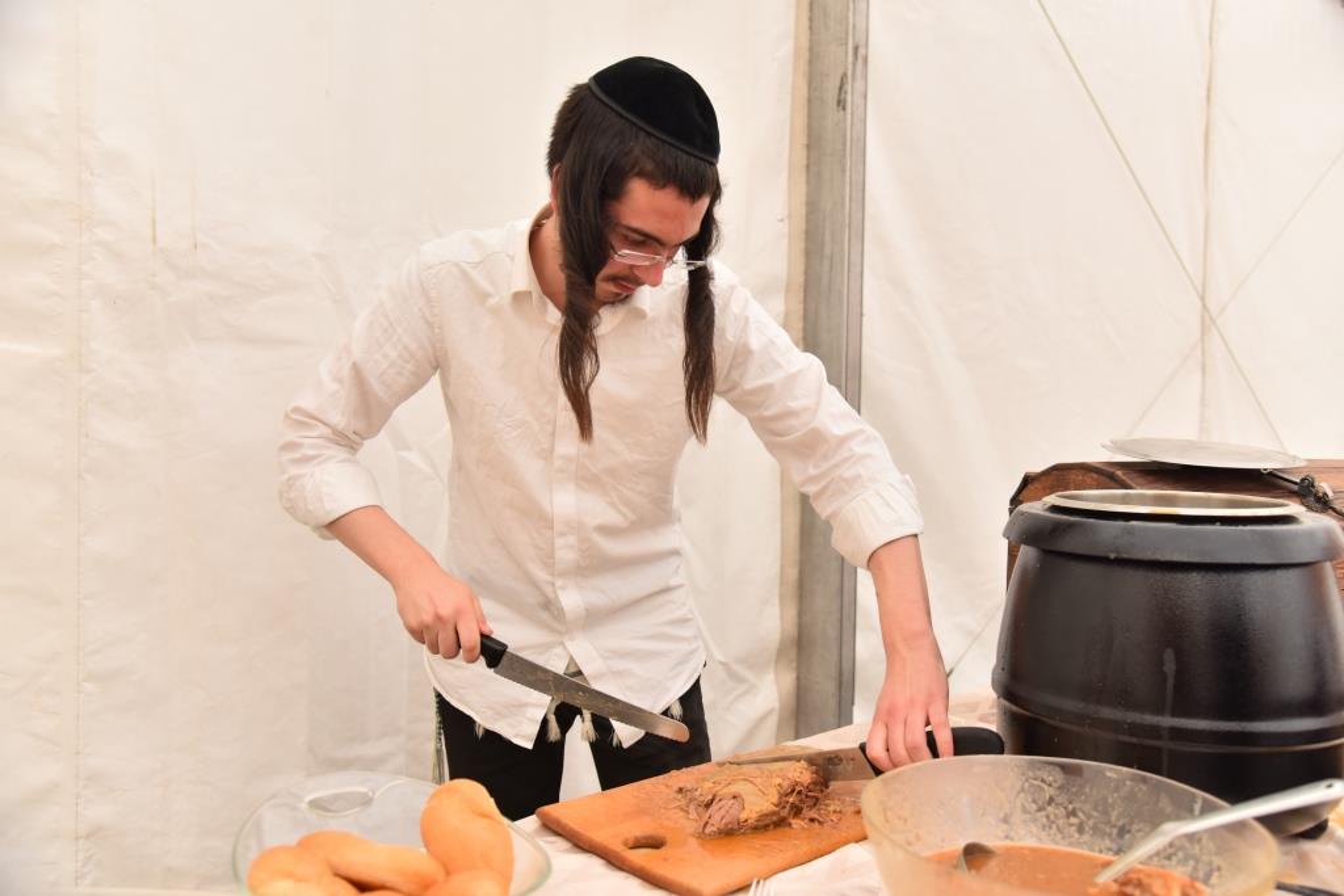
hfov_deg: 60.3
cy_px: 448
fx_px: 1157
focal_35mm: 31
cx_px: 672
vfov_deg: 42.3
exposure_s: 1/250
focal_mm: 31
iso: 400
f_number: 4
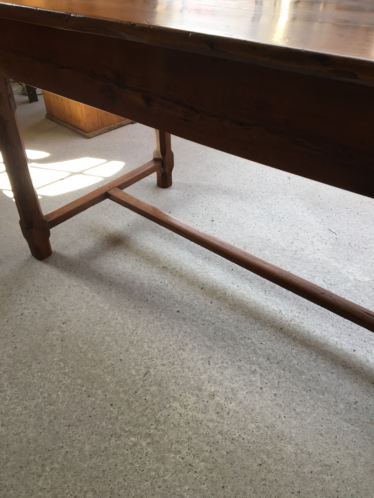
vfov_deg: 61.7
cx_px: 187
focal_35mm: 29
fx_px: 418
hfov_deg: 48.2
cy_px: 249
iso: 40
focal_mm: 4.15
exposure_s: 1/100
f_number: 2.2
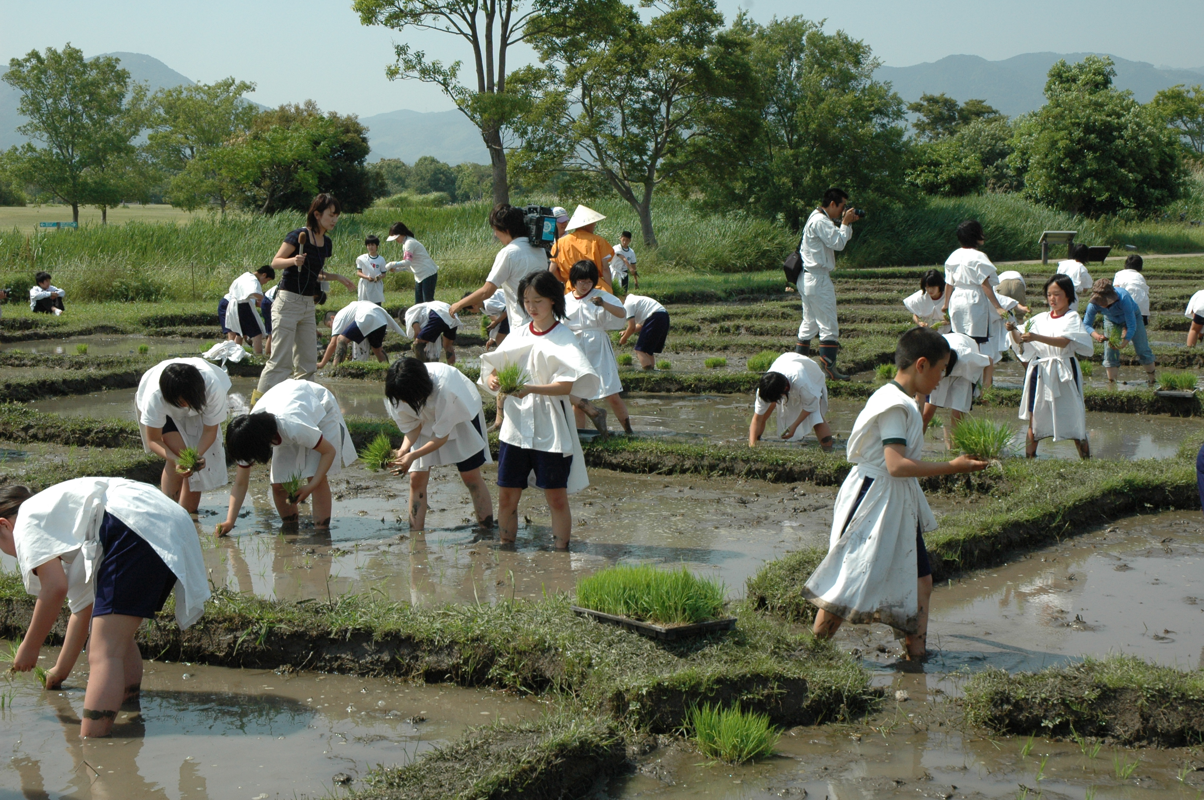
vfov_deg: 25.7
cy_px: 400
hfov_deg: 37.9
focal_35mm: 52
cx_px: 602
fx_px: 1754
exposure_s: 1/500
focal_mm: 35
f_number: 11
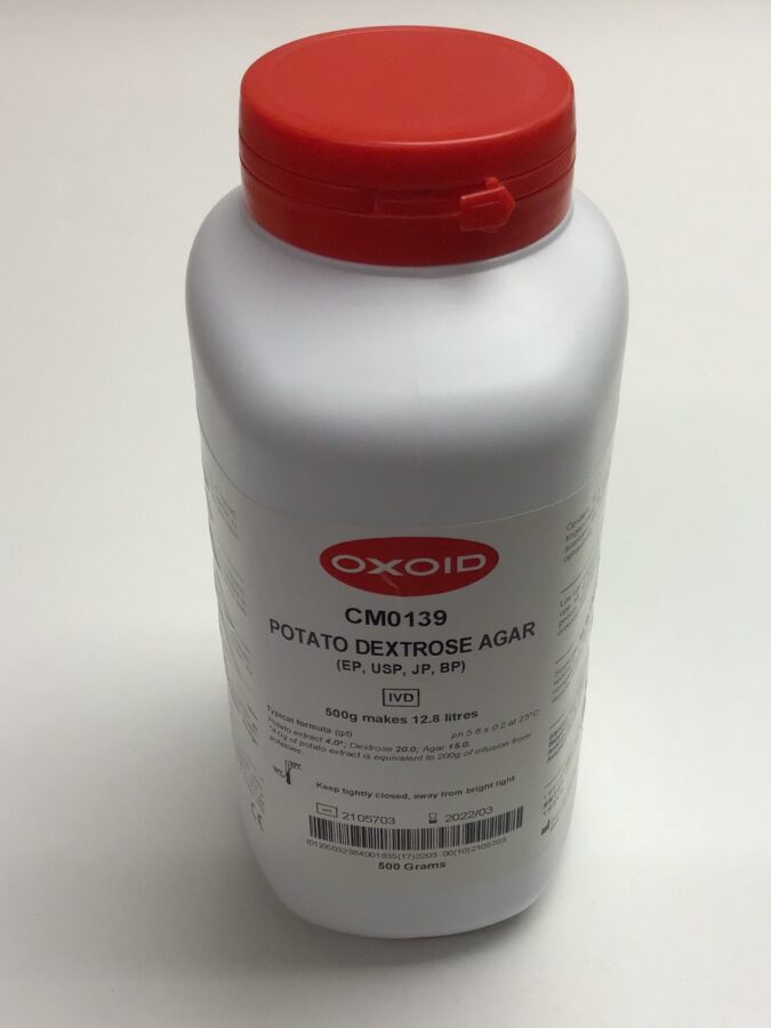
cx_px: 386
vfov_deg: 58.4
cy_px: 514
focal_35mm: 31
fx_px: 921
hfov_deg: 45.4
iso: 50
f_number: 2.4
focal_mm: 3.3
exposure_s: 1/100
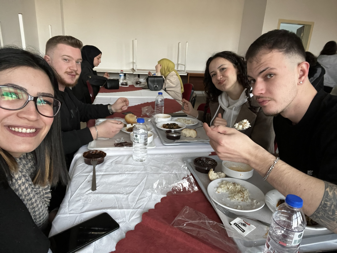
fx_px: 224
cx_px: 168
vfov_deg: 58.9
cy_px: 126
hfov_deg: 73.9
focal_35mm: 23
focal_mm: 2.71
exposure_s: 1/41
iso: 400
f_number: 2.2
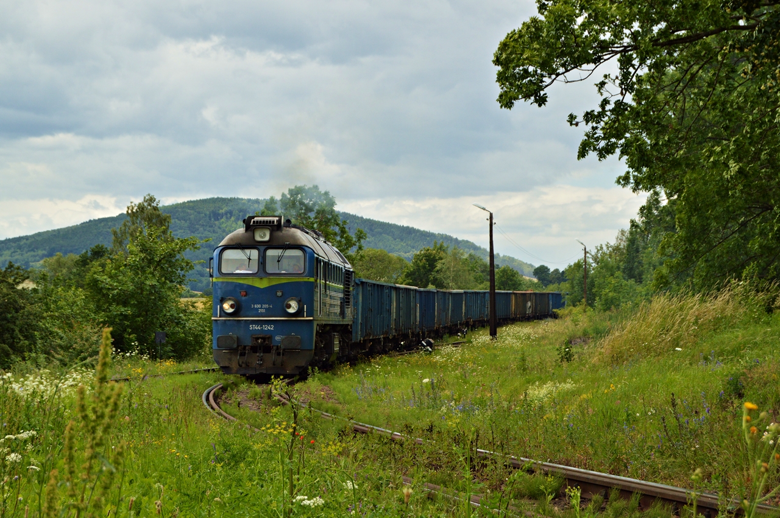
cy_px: 259
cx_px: 390
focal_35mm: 82
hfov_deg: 24.6
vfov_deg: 16.5
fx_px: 1786
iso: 400
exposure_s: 1/640
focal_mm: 55
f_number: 8
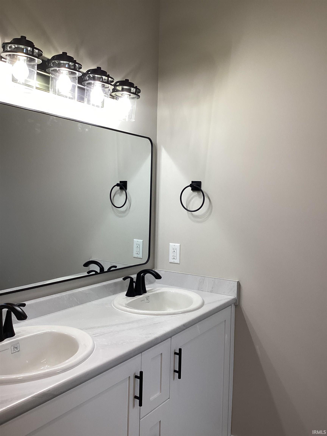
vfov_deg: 58.4
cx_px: 164
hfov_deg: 45.4
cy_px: 218
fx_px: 390
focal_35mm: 31
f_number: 2.4
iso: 80
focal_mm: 3.3
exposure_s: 1/120
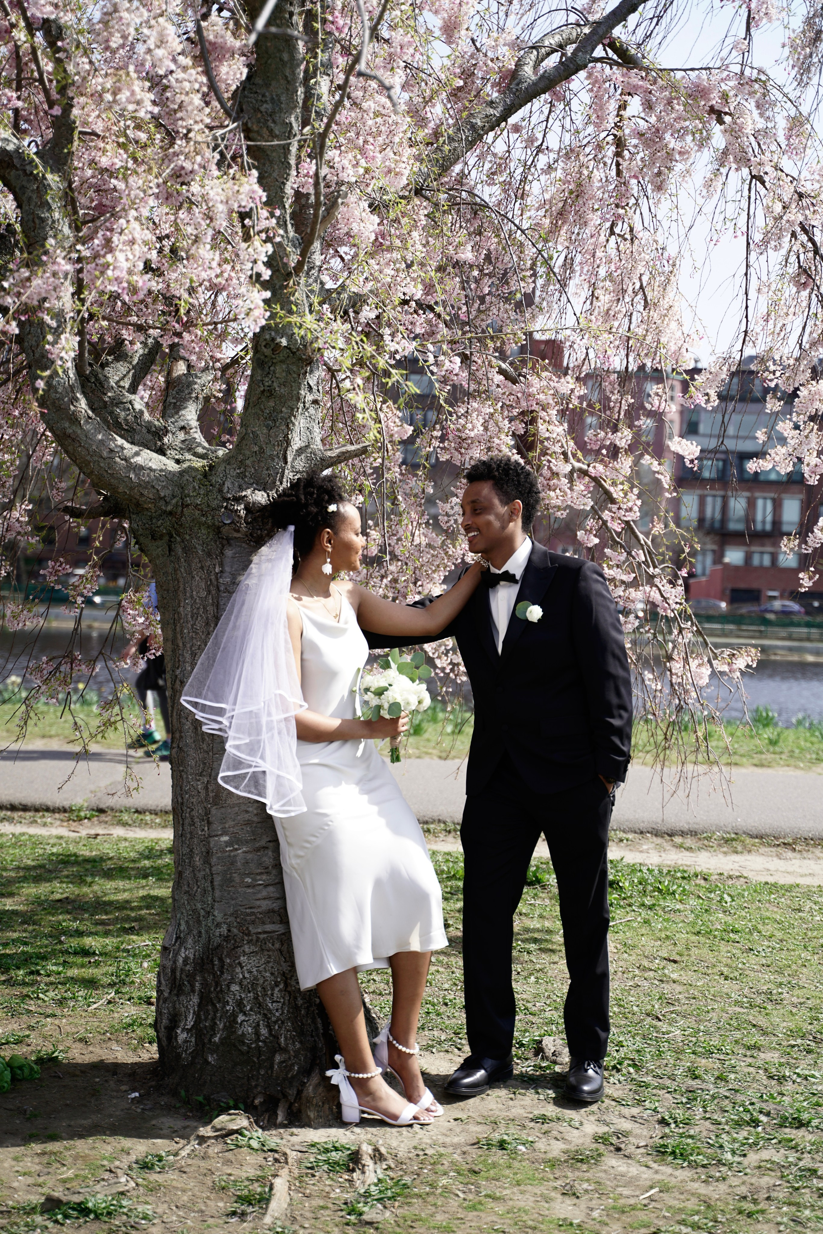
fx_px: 1851
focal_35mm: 54
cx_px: 412
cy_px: 617
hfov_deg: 25.1
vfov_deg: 36.9
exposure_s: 1/1600
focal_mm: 54
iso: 160
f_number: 2.8
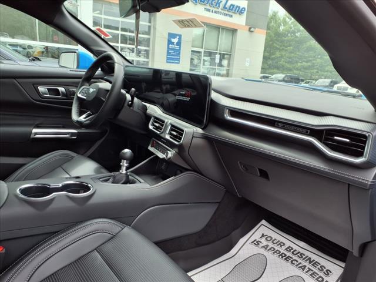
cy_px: 141
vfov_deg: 51.4
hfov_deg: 65.3
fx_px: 293
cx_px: 188
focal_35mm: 27
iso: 40
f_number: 1.9
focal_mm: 3.58
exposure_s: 1/333
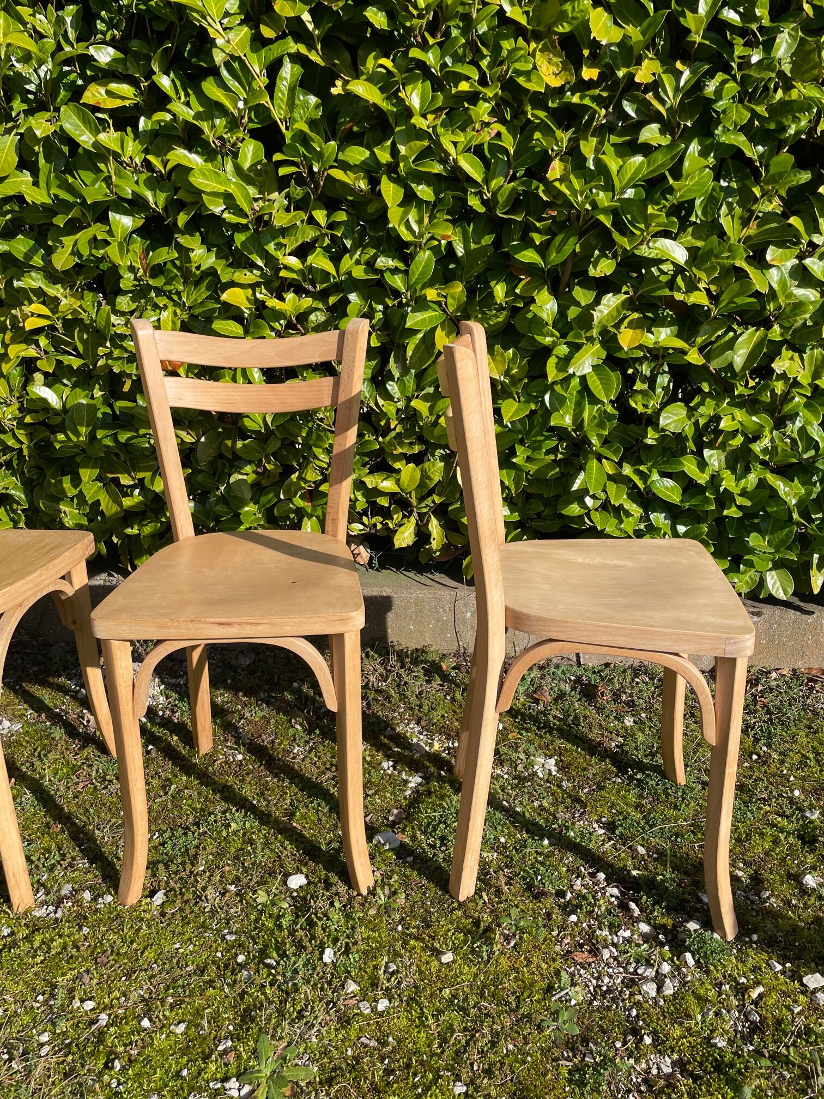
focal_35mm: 26
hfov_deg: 53.1
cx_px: 412
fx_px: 825
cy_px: 550
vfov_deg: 67.3
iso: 32
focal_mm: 4.2
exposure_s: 1/1949
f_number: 1.6
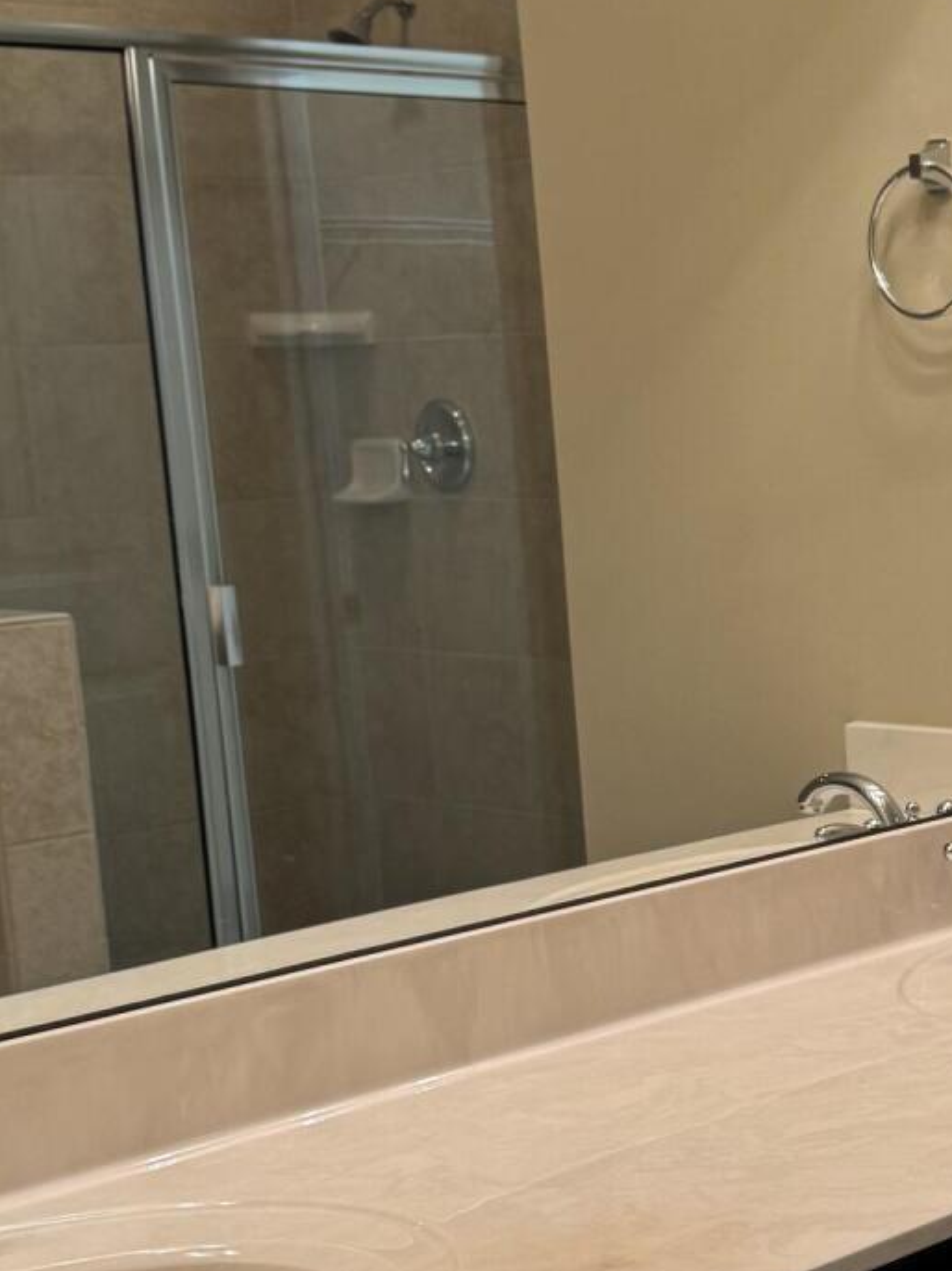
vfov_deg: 27.7
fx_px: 2568
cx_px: 1091
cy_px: 765
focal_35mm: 70
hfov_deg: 19.9
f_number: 1.78
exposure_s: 1/60
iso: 100
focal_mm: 6.76
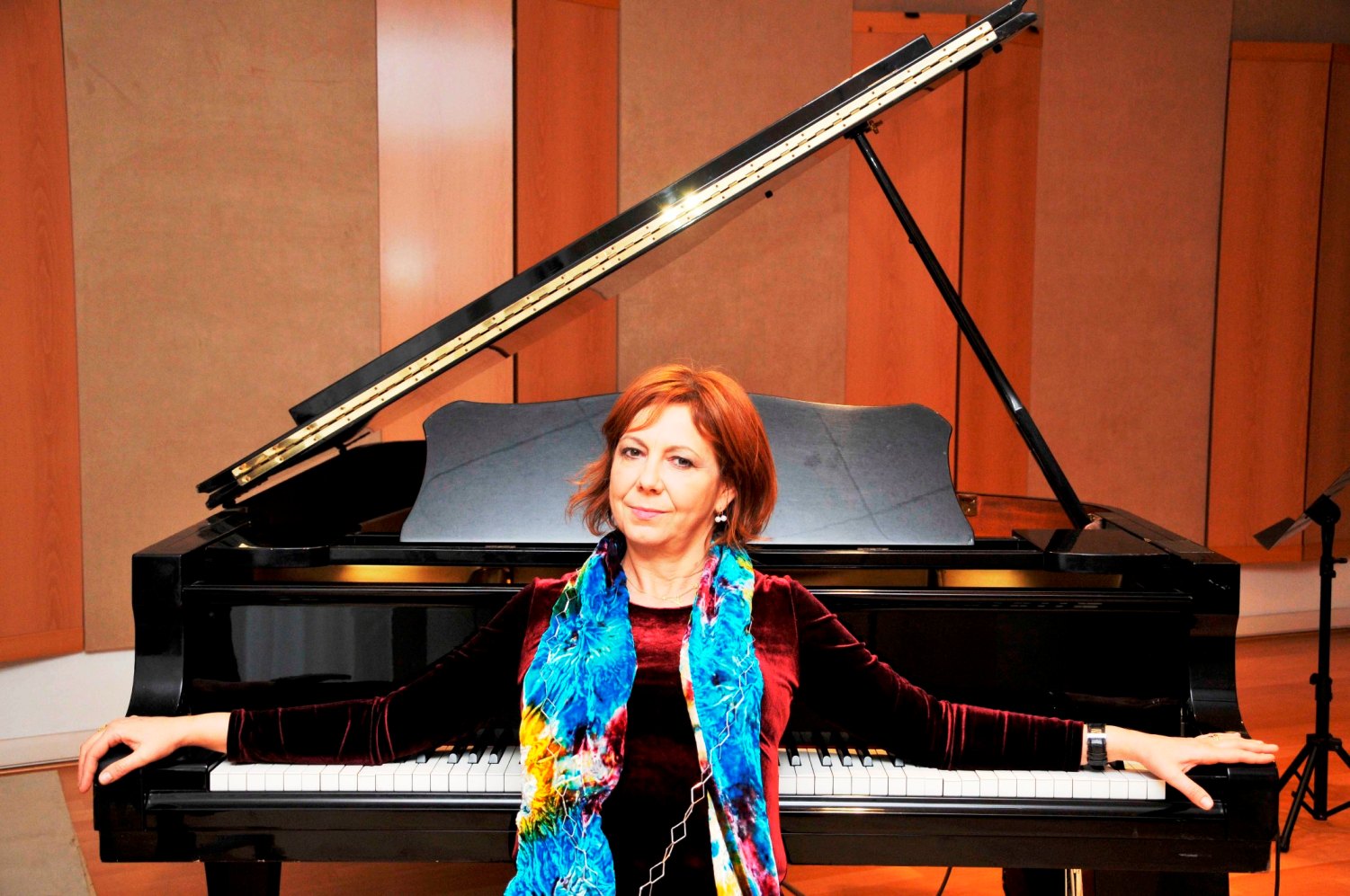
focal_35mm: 45
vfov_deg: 29.8
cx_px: 675
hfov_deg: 43.7
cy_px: 448
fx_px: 1685
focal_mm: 30
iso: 640
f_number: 4.5
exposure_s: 1/160
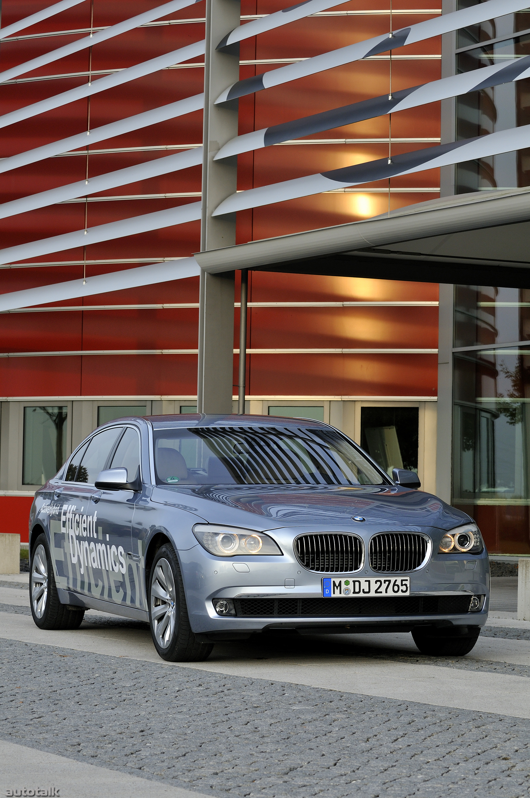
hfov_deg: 13.0
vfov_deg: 19.5
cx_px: 265
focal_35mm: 105
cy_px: 399
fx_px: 2324
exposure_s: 1/100
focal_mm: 70
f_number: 8
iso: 200
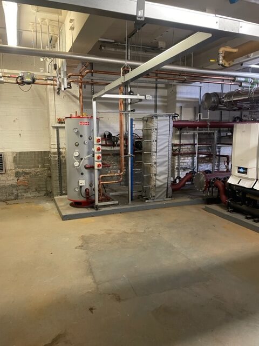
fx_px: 259
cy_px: 173
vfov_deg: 67.3
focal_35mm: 26
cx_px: 130
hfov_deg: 53.1
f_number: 1.6
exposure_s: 1/50
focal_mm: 4.2
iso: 400
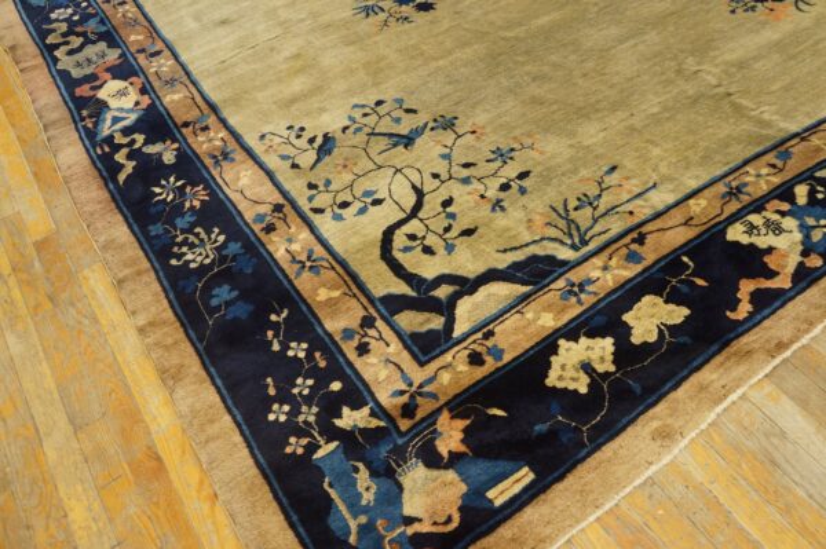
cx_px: 413
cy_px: 274
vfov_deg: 43.5
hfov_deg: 62.0
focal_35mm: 30
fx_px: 688
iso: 1250
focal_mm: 20
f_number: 4
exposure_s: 1/60
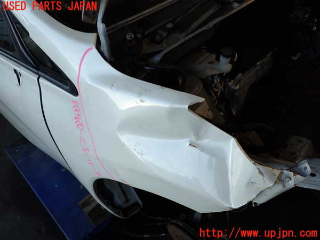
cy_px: 120
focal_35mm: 32
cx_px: 160
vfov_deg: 44.2
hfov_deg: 56.8
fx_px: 296
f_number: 2.4
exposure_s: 1/500
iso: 100
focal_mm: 5.79
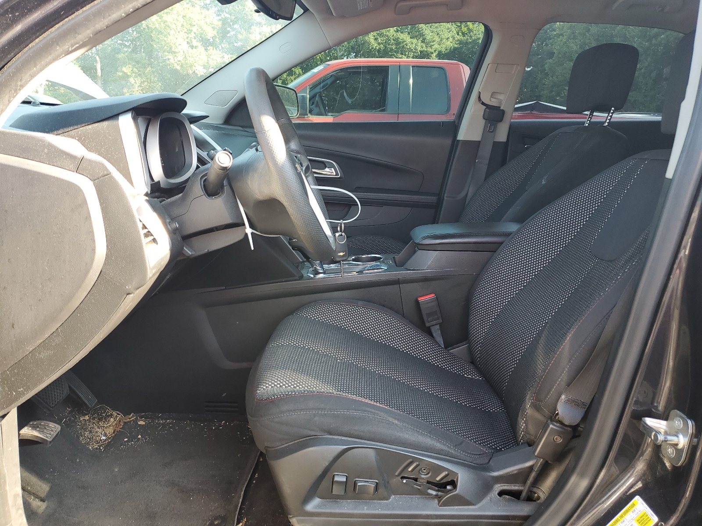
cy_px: 263
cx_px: 351
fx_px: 527
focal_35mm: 26
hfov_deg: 67.3
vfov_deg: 53.1
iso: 53
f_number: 1.5
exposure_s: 1/100
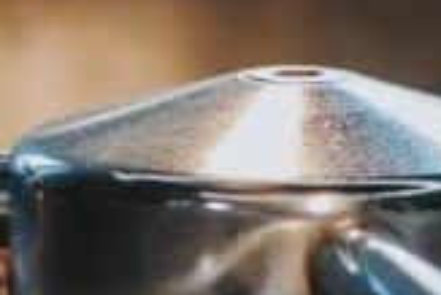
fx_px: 5910
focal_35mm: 482
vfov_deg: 2.9
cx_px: 279
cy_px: 130
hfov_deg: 4.3
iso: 800
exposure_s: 1/125
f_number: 3
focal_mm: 105
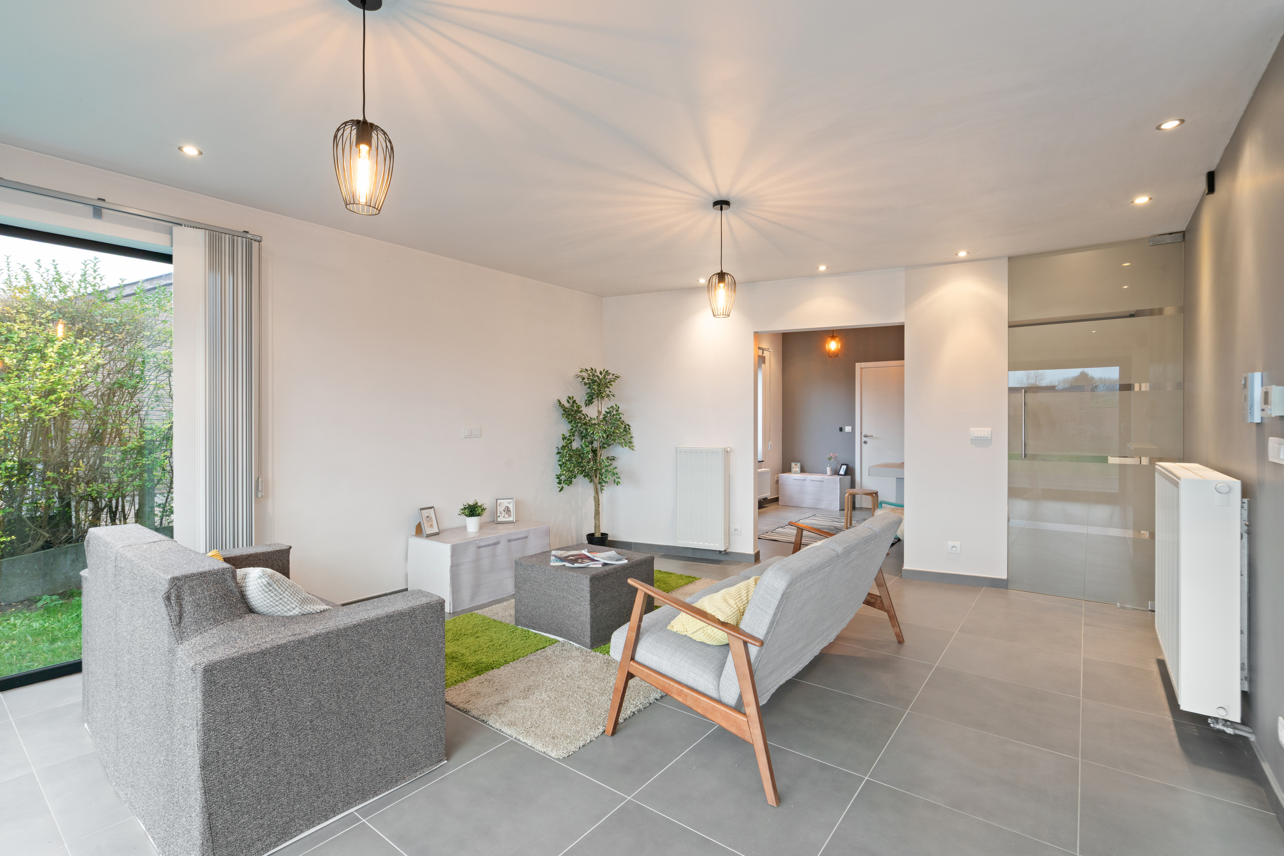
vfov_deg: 73.8
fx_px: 571
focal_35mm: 16
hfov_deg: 96.7
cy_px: 428
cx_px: 642
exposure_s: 1.6
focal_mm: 16
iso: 250
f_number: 11
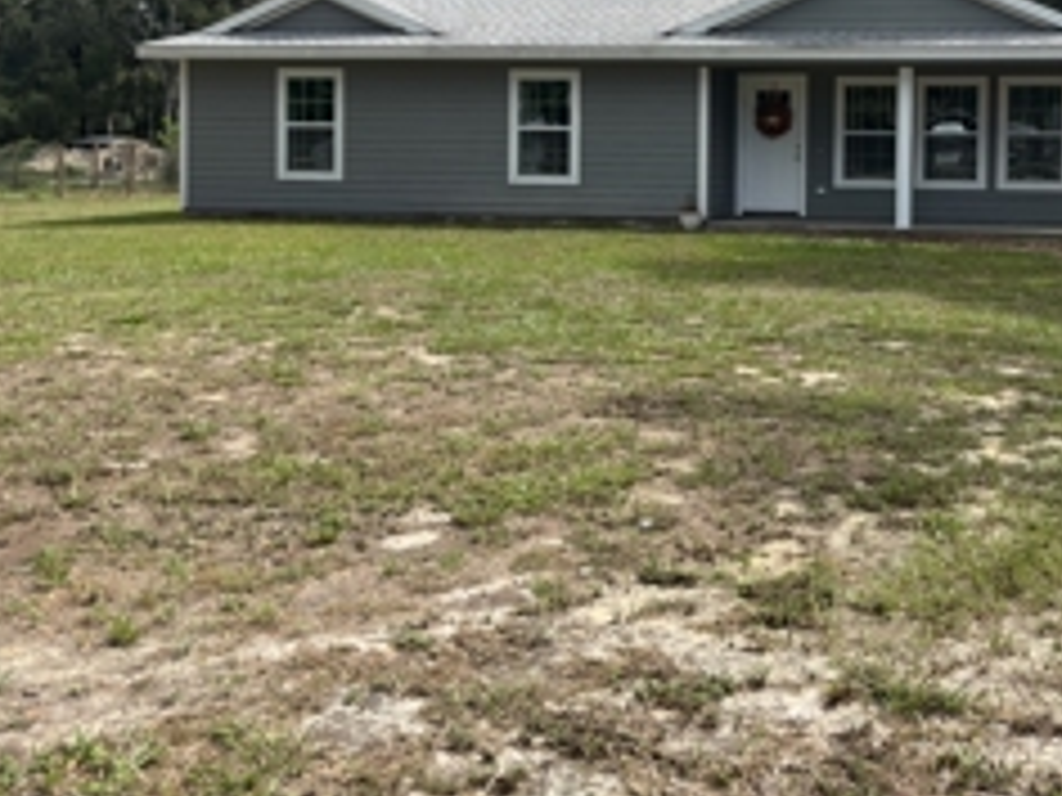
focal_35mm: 44
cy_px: 180
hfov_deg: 41.3
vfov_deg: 32.1
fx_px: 1350
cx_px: 837
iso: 50
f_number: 1.6
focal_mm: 5.96
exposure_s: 1/1949
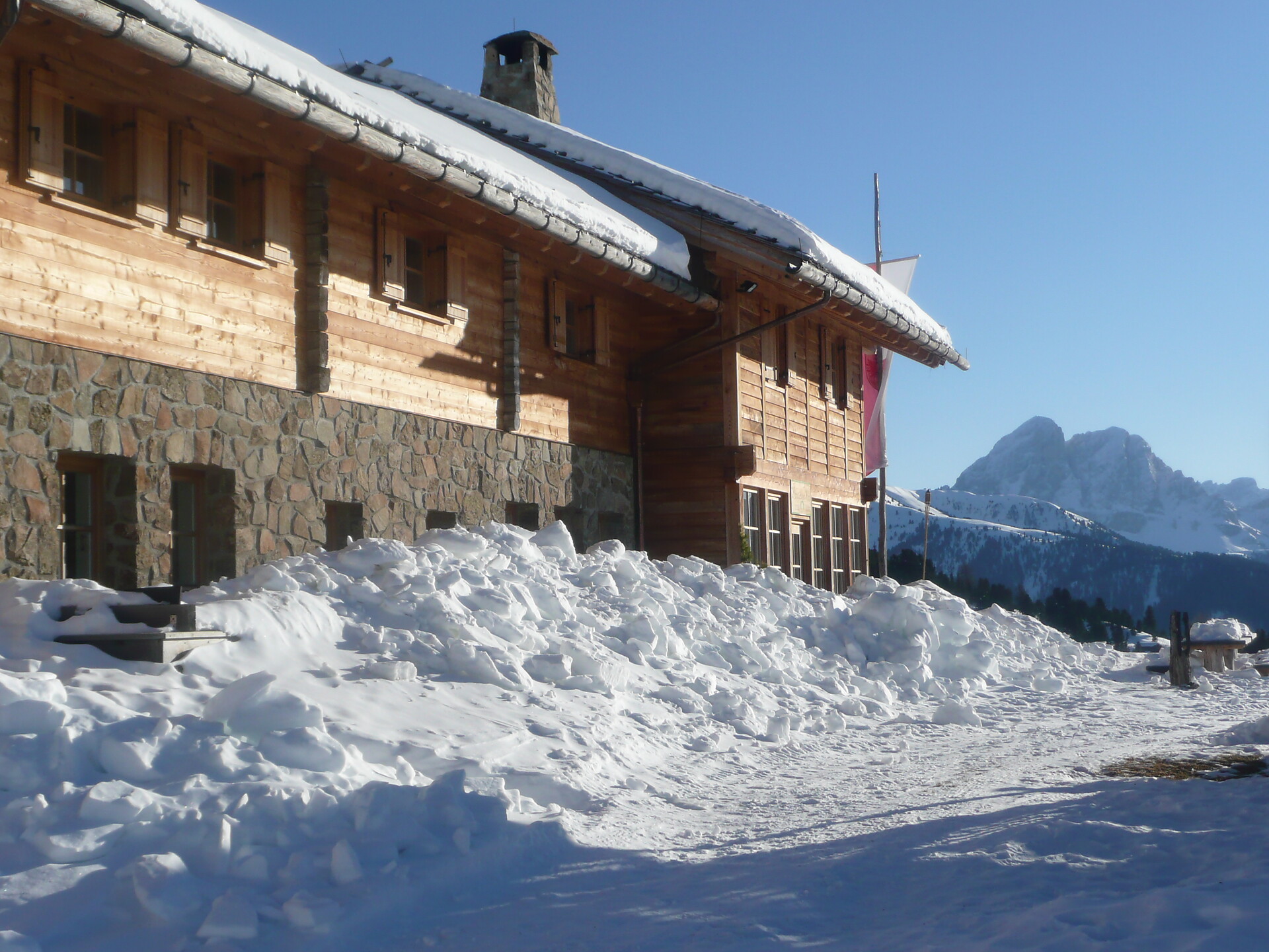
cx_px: 634
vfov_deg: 26.6
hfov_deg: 34.9
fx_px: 2016
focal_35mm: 55
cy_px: 476
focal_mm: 9.1
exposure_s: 1/200
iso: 100
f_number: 10
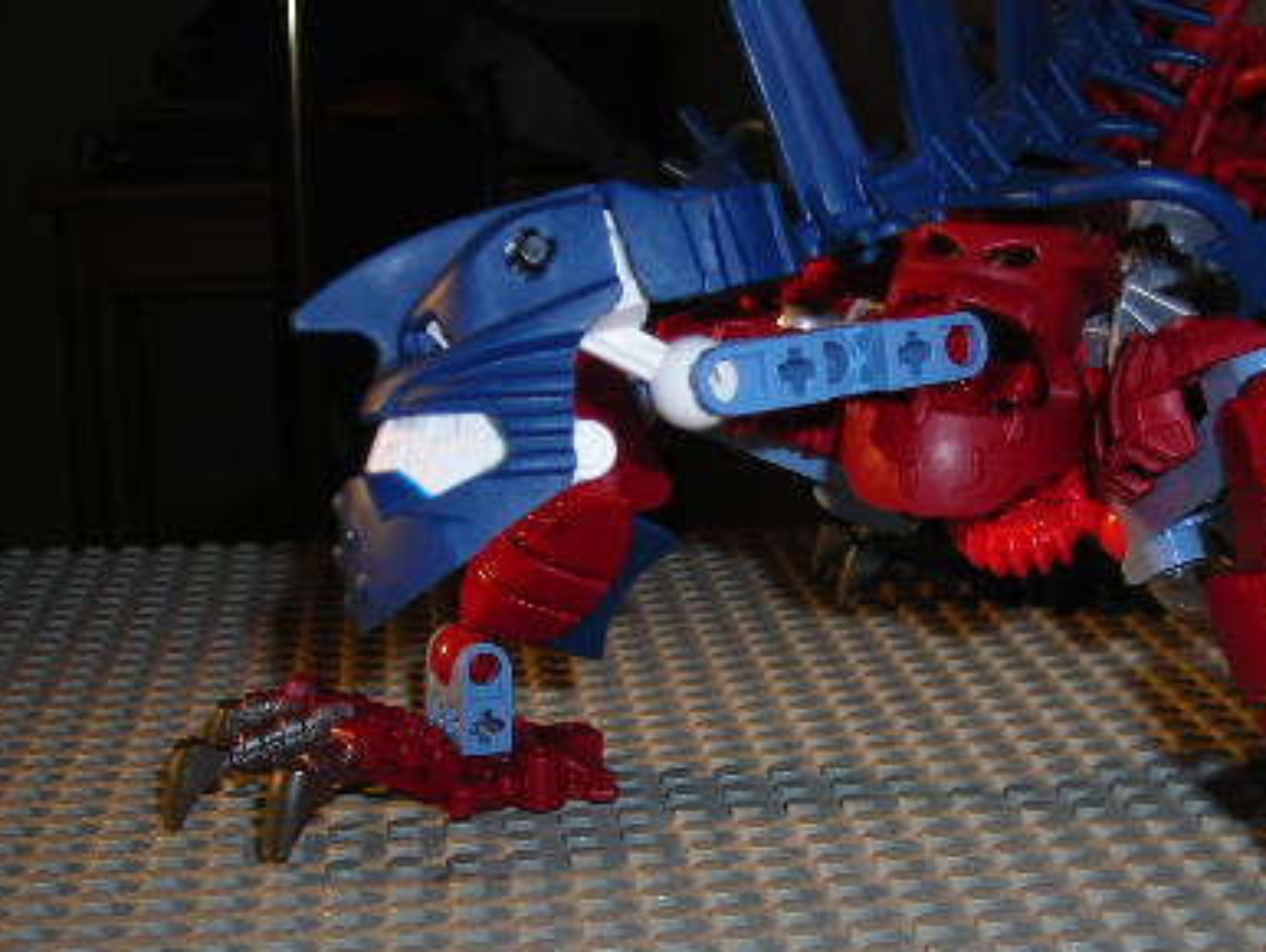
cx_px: 869
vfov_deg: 23.2
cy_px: 604
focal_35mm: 63
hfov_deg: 30.4
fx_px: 2306
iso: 50
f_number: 3.2
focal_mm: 6.3
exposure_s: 1/60.1
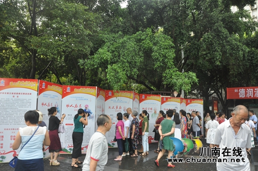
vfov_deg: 47.8
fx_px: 193
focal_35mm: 27
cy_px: 86
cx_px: 129
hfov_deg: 67.4
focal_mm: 18
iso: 800
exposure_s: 1/640
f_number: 5.6
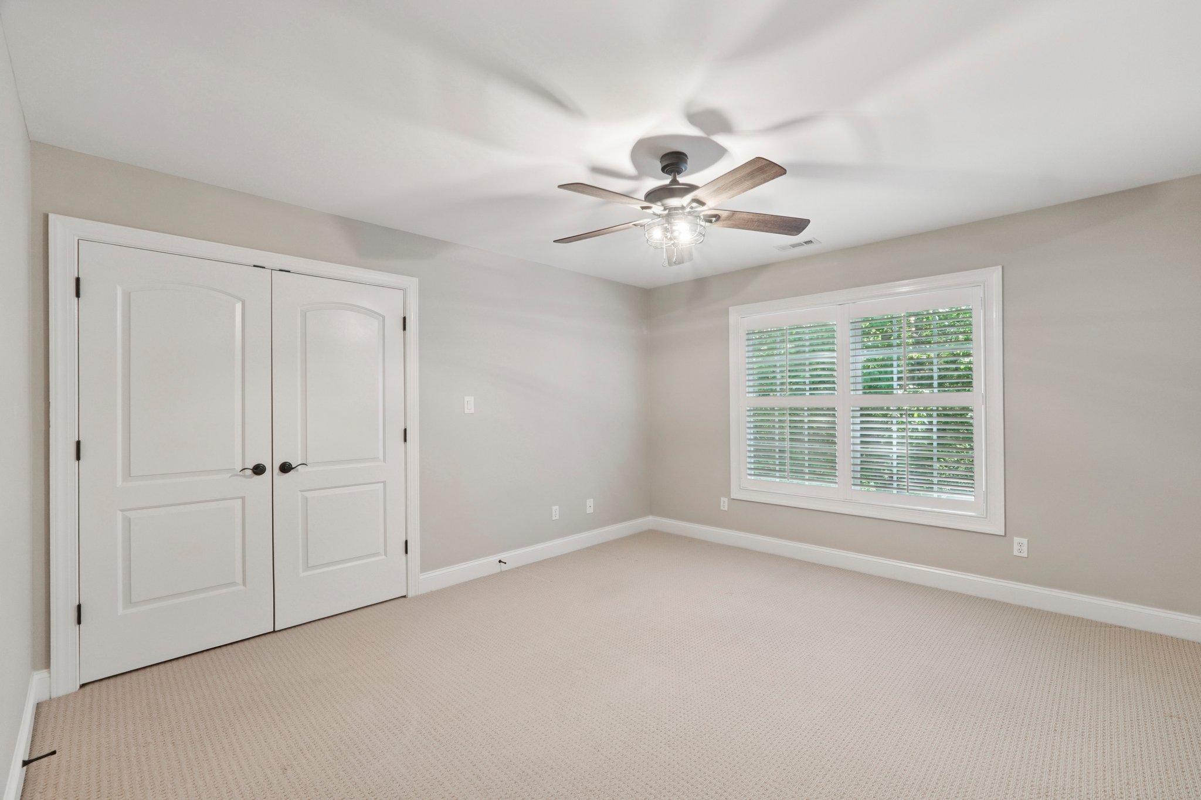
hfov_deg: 100.4
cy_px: 400
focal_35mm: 15
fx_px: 500
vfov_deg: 77.3
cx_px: 600
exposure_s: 1/4
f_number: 8
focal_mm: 10
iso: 400
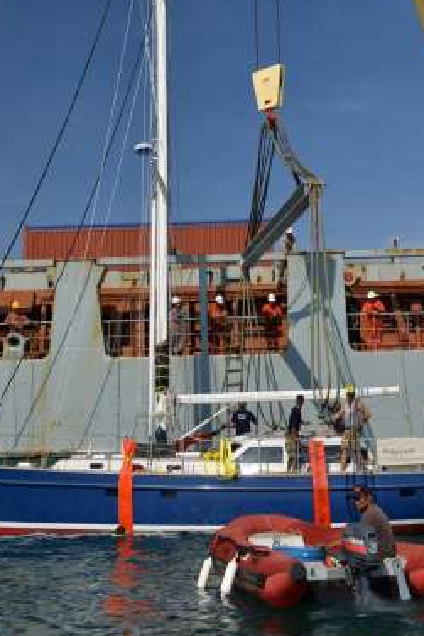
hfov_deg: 26.5
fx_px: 900
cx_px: 204
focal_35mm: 51
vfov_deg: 37.6
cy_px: 134
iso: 100
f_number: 7.1
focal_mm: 32
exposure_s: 1/200
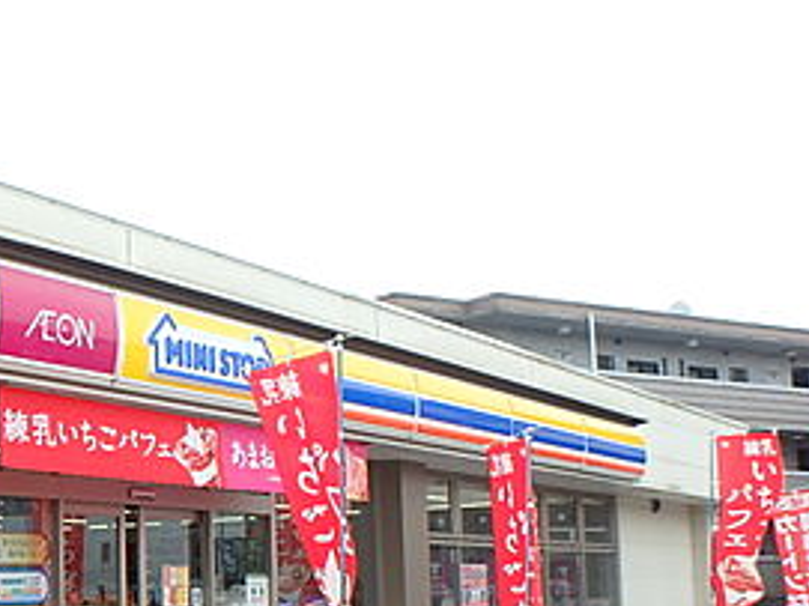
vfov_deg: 29.5
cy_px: 497
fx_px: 1121
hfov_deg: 33.7
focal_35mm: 48
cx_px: -113
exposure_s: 1/400
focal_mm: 3.7
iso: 125
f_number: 3.5
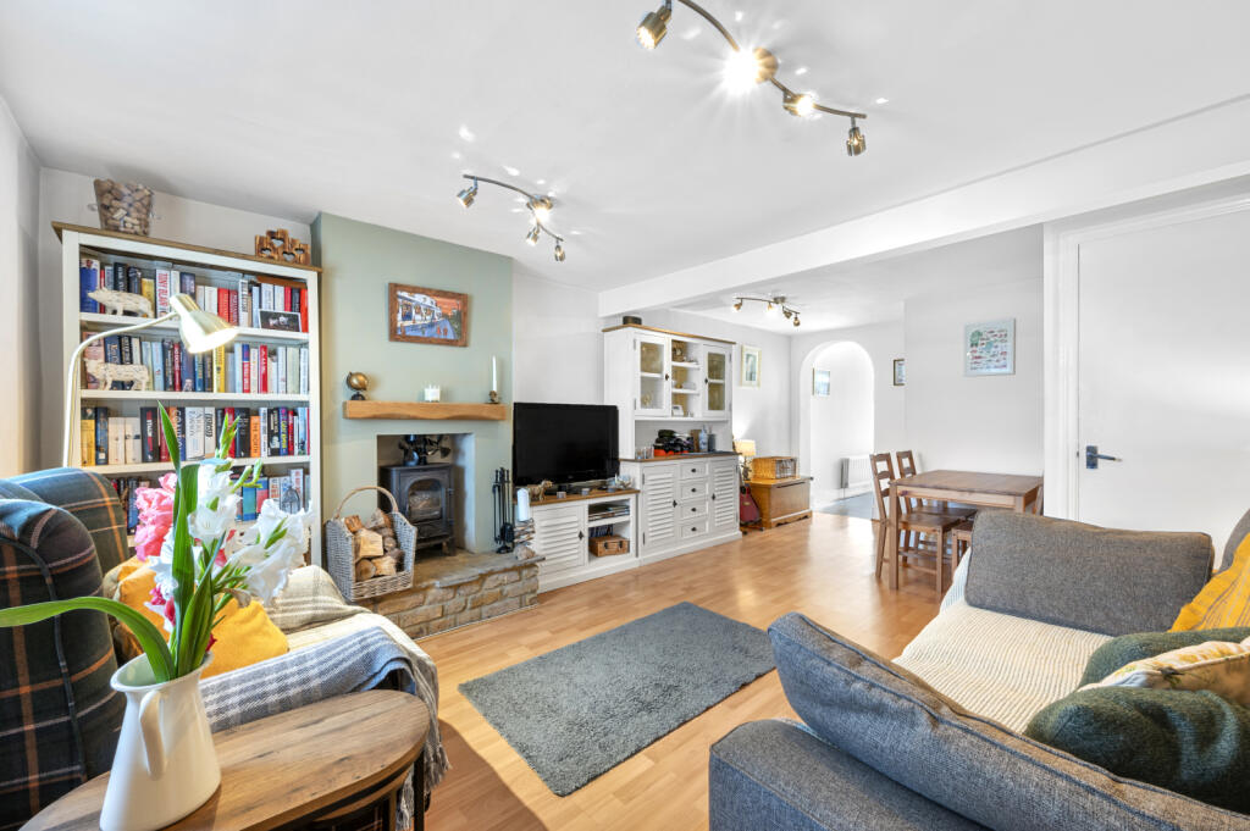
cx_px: 625
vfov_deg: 81.1
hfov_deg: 104.3
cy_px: 416
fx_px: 486
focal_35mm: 14
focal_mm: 14
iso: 250
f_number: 16
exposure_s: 3
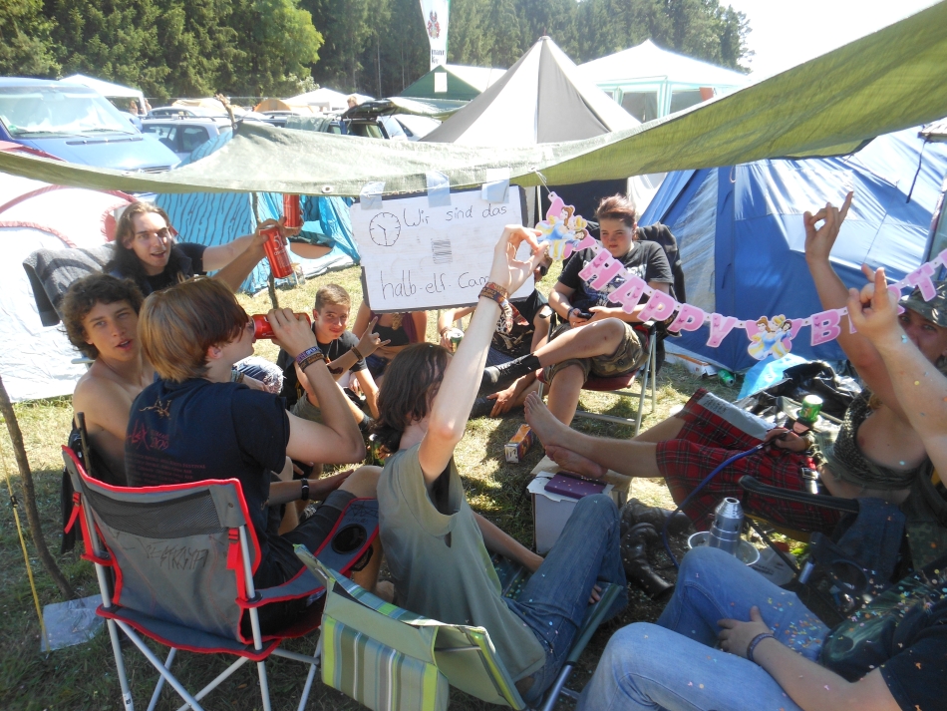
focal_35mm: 25
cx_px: 474
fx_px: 684
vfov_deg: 54.9
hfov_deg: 69.4
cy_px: 356
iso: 80
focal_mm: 4.5
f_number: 3.2
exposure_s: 1/250
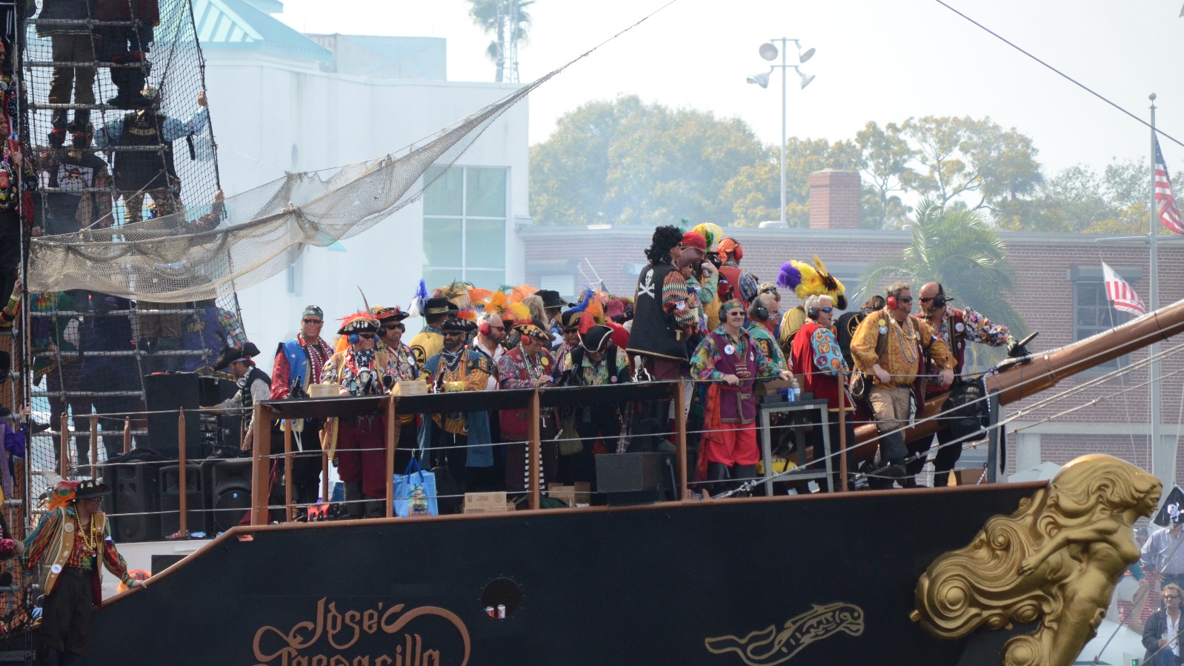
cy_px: 359
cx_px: 592
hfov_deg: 6.9
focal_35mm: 314
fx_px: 9858
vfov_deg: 3.9
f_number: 5.6
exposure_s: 1/4000
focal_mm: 200
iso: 2000
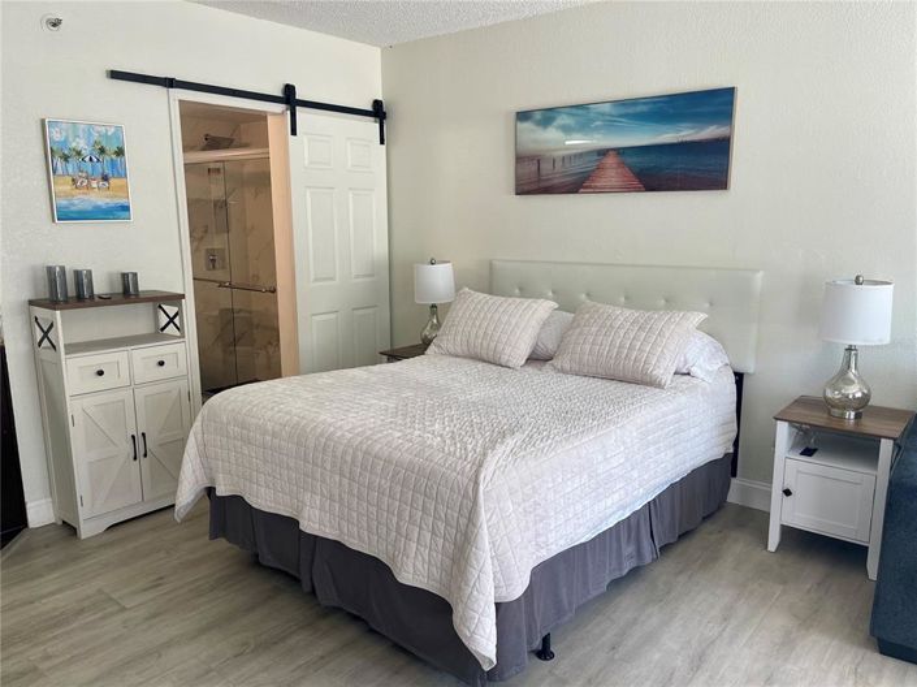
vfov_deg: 54.8
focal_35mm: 25
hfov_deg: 69.4
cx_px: 458
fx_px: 662
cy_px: 344
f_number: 1.6
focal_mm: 5.1
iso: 64
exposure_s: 1/121
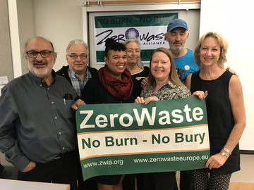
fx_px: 205
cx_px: 127
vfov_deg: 49.7
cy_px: 95
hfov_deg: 63.4
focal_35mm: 28
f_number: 1.8
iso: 40
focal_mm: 3.99
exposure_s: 1/15
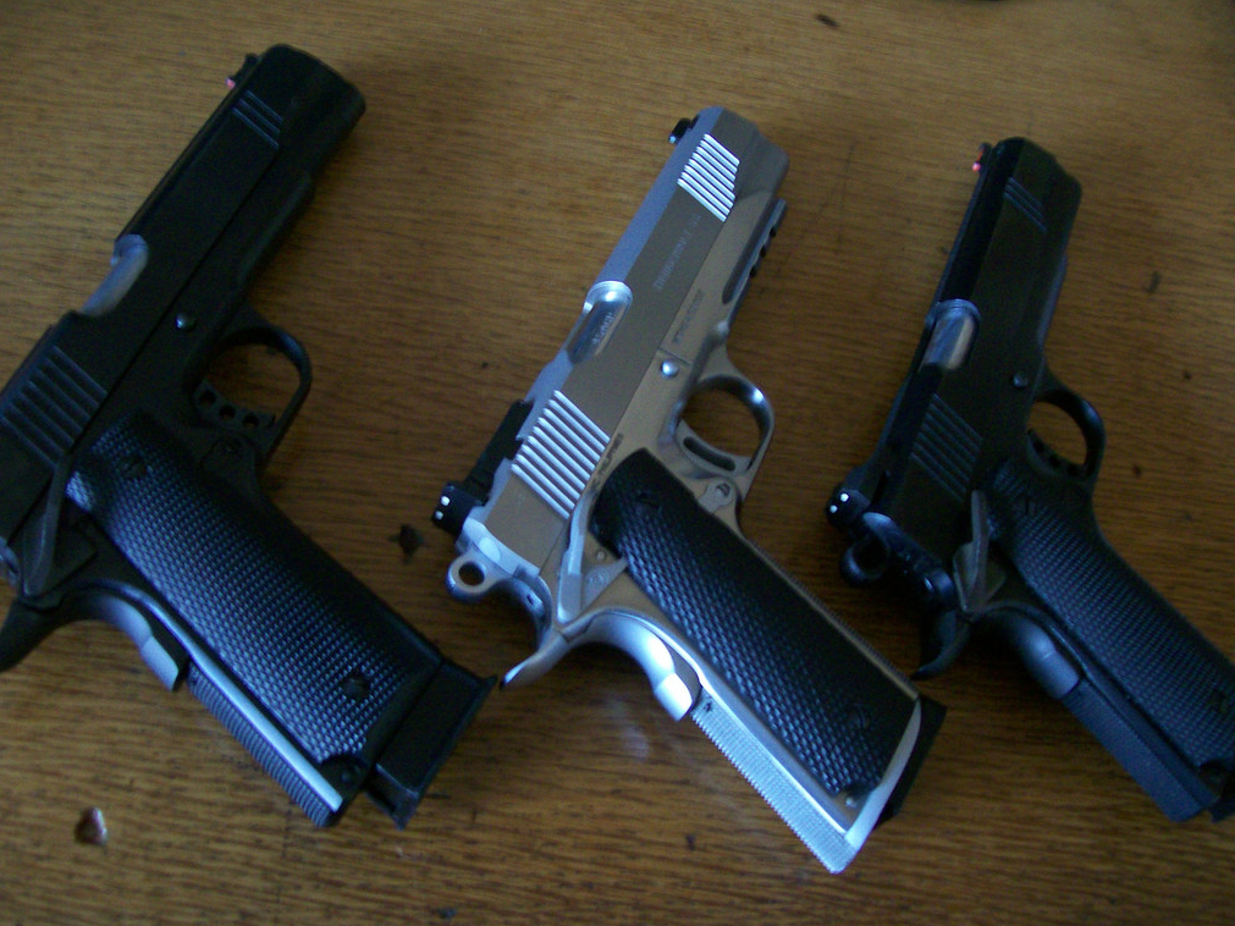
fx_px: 1356
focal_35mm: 38
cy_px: 487
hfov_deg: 49.0
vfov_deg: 37.7
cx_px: 618
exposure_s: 1/8
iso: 160
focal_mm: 6
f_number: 2.7
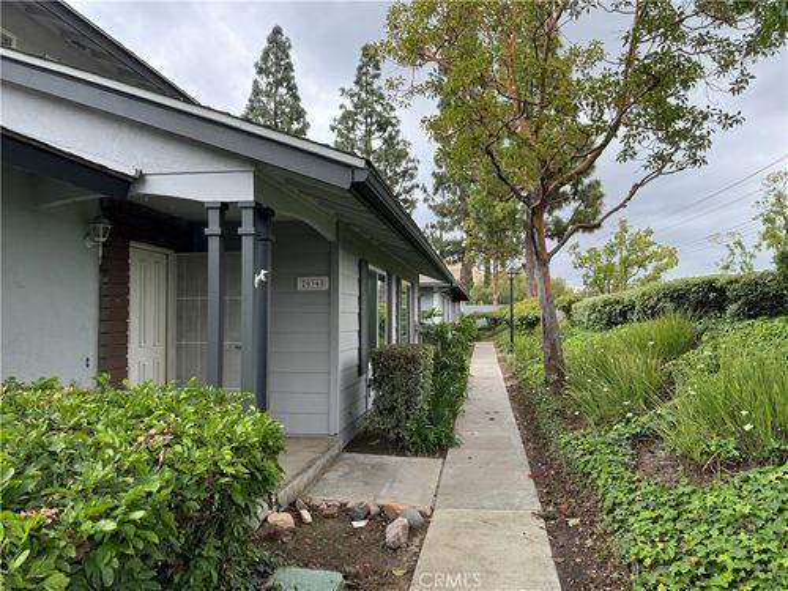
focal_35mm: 24
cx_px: 394
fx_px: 546
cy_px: 296
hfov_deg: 71.6
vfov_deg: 56.8
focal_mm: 6.76
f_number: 1.78
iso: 80
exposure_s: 1/842
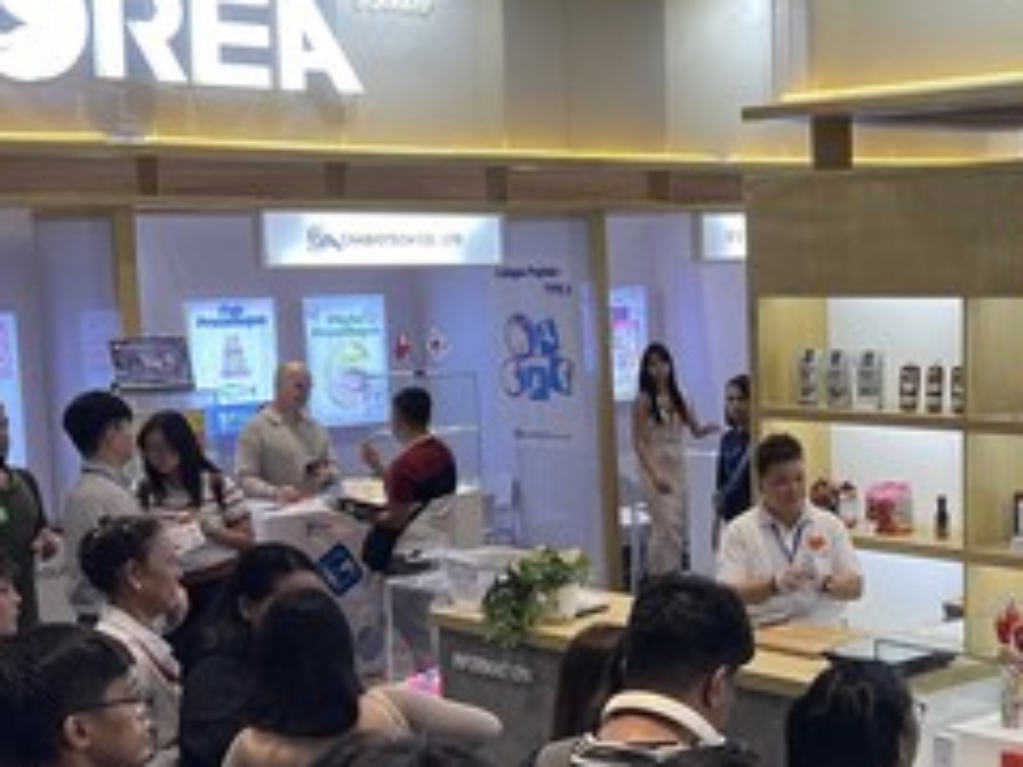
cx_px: 844
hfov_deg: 29.0
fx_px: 1921
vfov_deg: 22.5
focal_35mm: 65
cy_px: 494
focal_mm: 5.7
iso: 50
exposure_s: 1/120
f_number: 1.5
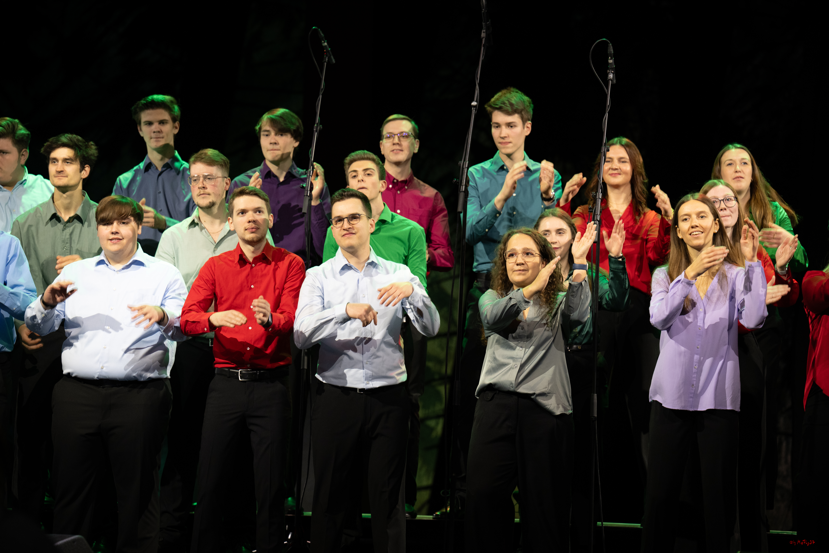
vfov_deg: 9.1
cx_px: 414
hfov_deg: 13.7
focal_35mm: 150
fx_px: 3454
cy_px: 276
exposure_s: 1/160
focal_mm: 150
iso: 1000
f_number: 3.5
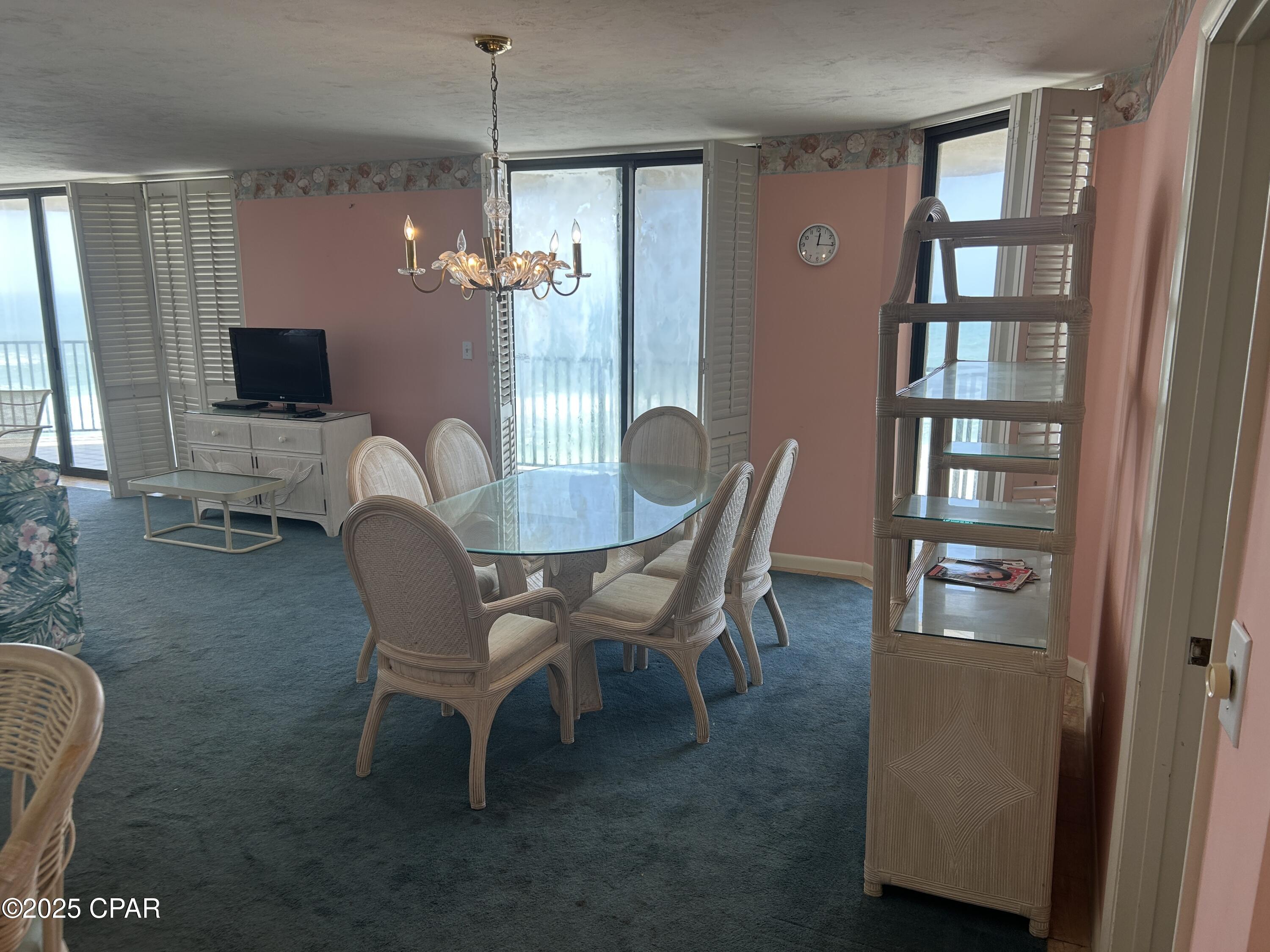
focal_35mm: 26
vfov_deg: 53.1
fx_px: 954
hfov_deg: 67.3
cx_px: 635
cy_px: 476
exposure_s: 1/224
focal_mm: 5.7
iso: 40
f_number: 1.5
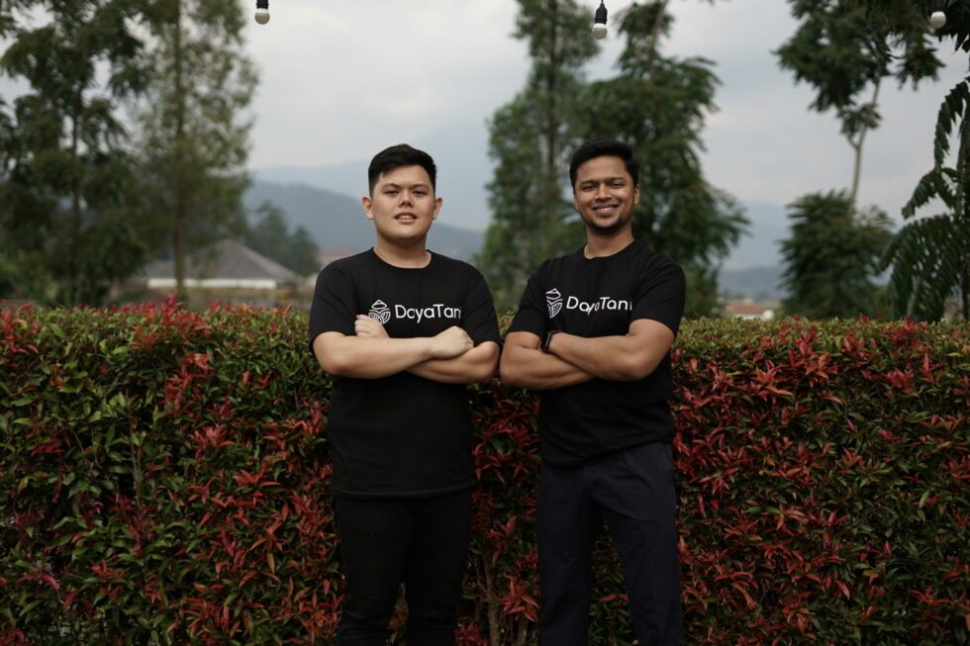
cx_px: 485
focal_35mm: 50
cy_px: 323
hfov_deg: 39.6
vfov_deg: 27.0
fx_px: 1347
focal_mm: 50
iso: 100
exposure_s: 1/2000
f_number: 2.2
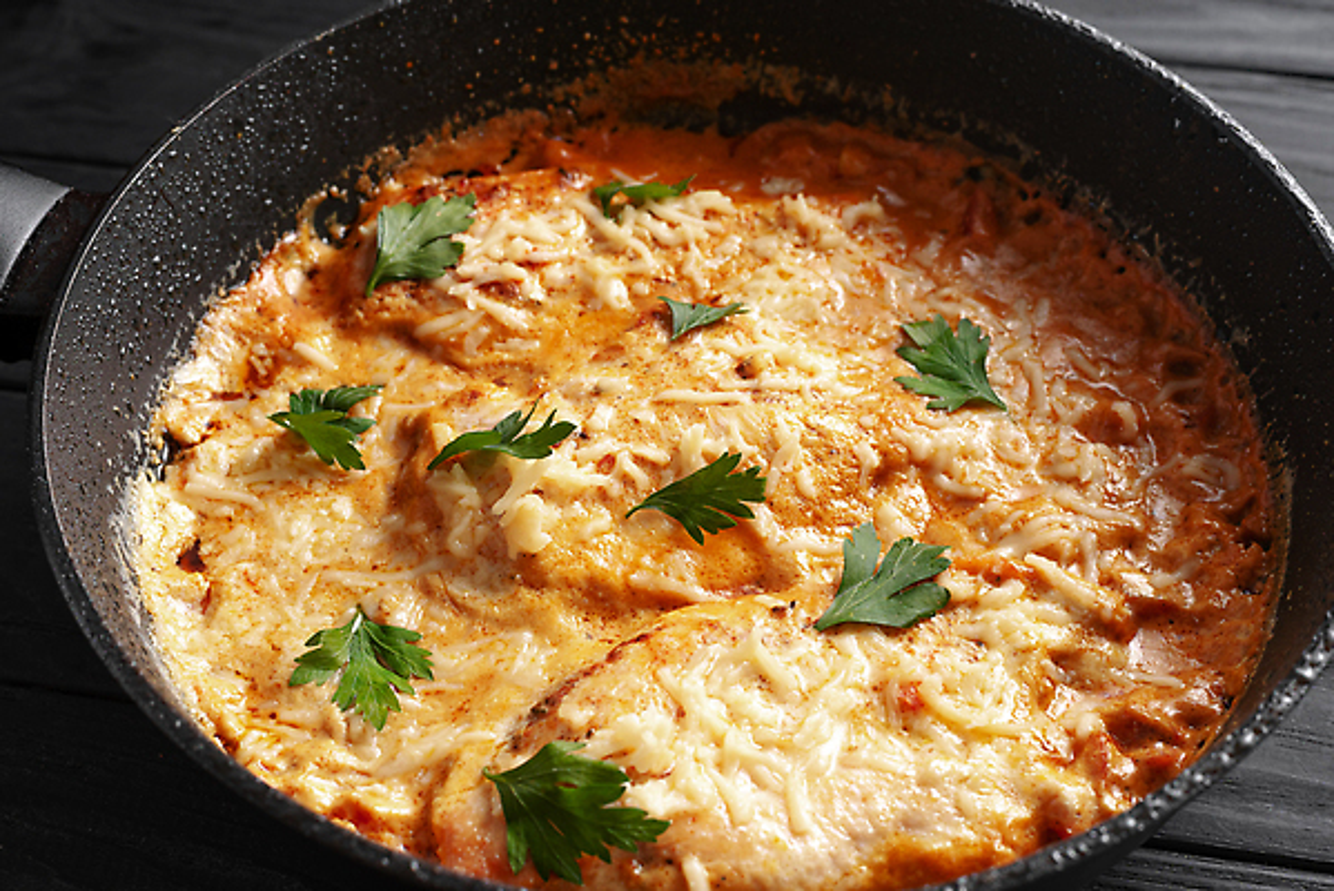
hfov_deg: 39.6
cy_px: 446
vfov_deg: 27.0
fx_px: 1854
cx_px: 667
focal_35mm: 50
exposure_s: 1/125
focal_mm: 50
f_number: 9
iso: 250
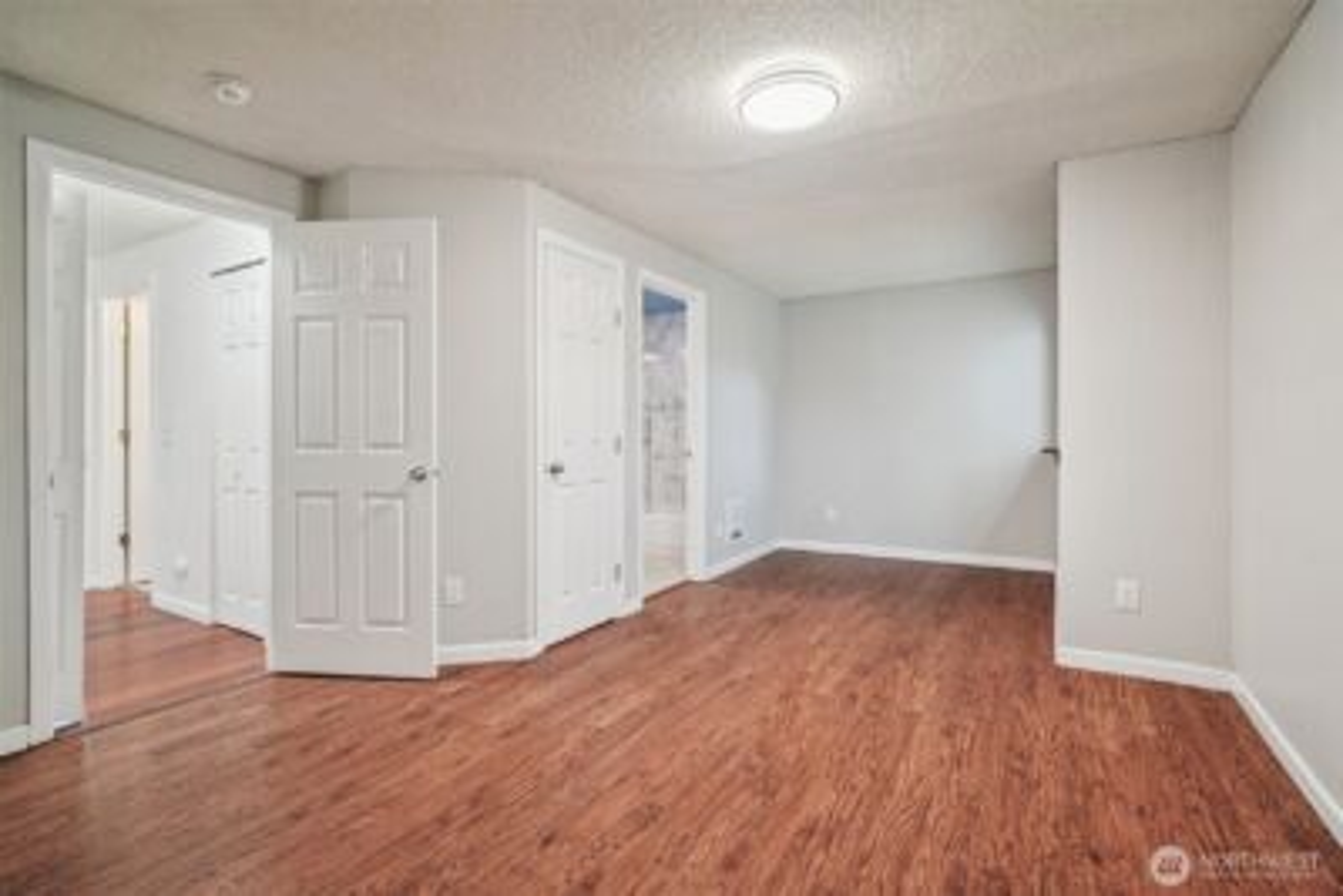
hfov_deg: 96.7
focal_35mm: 16
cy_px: 448
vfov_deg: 73.8
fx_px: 597
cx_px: 672
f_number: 8
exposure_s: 1/20
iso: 1600
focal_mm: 16
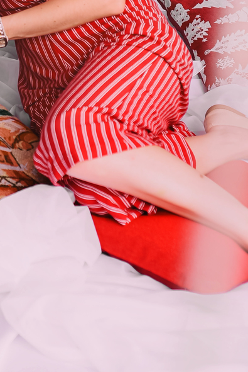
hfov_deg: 8.9
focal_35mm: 152
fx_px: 1568
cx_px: -55
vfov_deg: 13.2
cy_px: -64
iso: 100
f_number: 2.8
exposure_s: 1/640
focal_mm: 50
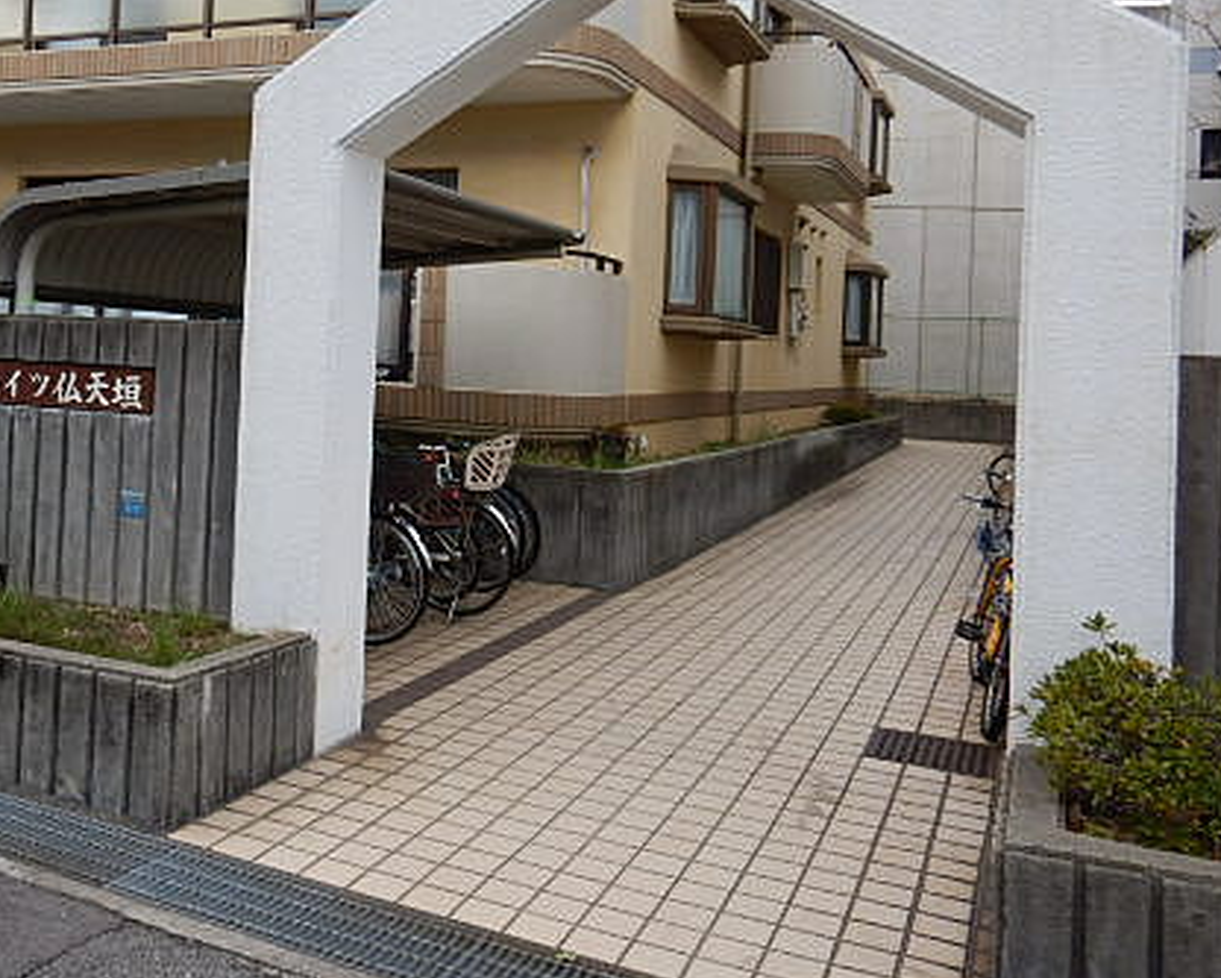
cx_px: 367
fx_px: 1301
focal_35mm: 36
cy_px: 323
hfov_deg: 49.0
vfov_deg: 40.6
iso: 125
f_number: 2.8
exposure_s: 1/500
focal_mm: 4.3
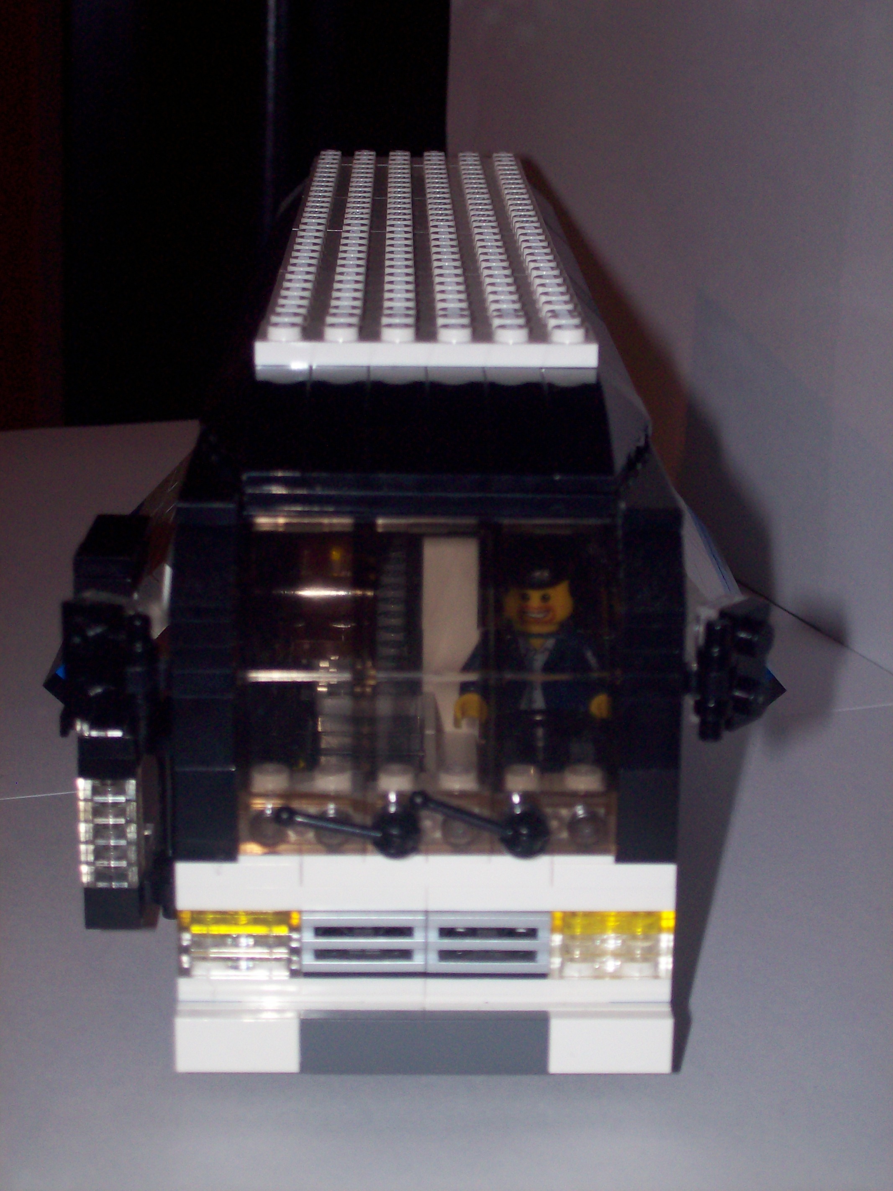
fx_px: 2409
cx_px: 446
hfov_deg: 21.0
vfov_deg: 27.8
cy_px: 596
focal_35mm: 70
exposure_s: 1/95.5
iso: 80
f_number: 3.8
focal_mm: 11.6
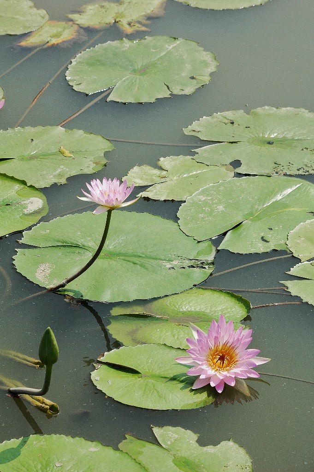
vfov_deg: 15.9
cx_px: 157
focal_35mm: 129
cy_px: 236
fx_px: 1690
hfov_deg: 10.6
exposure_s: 1/320
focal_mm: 86
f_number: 9
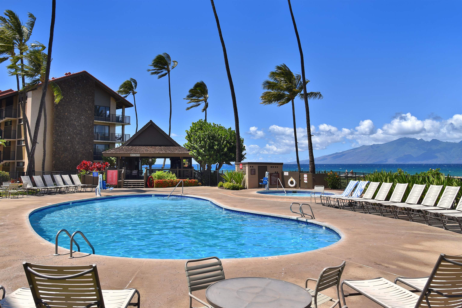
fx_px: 308
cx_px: 231
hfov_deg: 73.7
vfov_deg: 53.2
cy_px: 154
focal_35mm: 24
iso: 50
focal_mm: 24
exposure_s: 1/200
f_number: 9
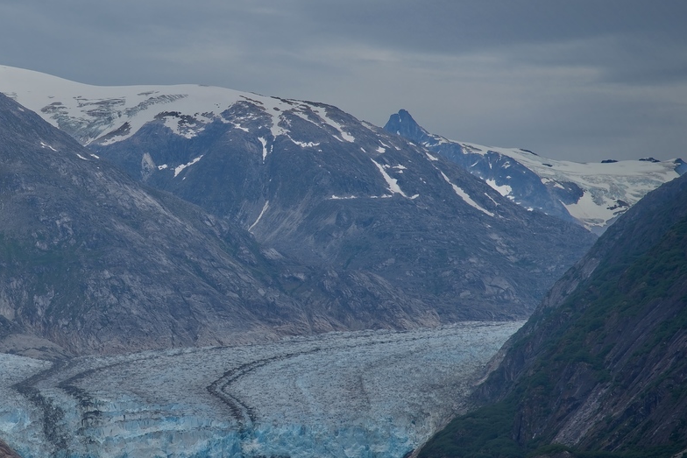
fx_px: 3741
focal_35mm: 196
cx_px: 164
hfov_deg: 10.5
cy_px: 216
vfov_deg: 7.0
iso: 100
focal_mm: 120
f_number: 9
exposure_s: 1/320
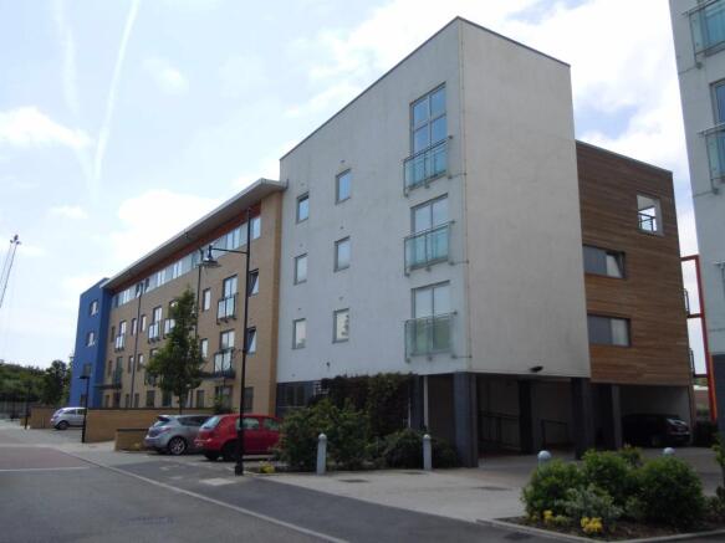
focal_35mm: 30
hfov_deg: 60.0
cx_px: 362
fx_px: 628
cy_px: 272
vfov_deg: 46.8
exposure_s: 1/250
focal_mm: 5.4
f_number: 7
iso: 100
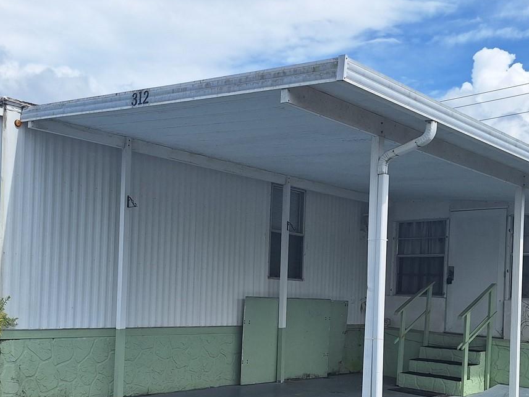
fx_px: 657
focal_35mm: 43
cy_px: 286
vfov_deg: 33.1
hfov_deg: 43.8
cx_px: 246
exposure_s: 1/3559
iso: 40
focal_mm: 5.54
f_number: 1.8
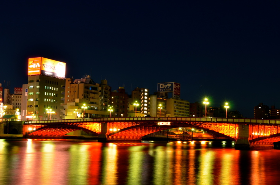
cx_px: 114
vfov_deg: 26.9
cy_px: 101
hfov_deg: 39.5
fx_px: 388
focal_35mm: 50
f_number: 11
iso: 100
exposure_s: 15
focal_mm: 24
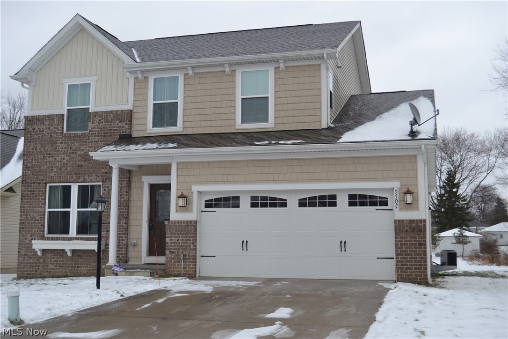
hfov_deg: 46.4
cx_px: 254
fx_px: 593
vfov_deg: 31.9
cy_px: 170
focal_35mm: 42
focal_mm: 28
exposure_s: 1/160
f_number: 6.3
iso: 100
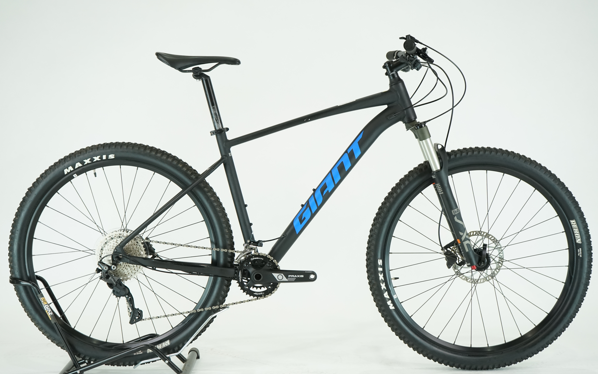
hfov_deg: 35.7
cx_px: 298
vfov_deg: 22.8
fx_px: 929
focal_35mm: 57
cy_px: 187
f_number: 5.6
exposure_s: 1/200
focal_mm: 55
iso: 1600
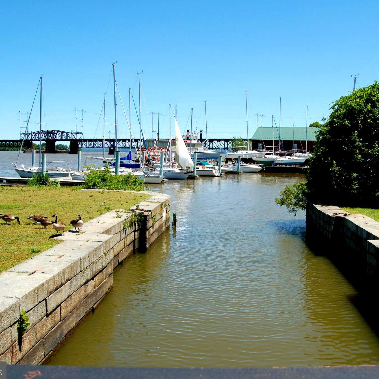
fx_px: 434
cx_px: 233
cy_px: 190
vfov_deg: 47.2
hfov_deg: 46.9
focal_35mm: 35
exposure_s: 1/320
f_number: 9
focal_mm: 18
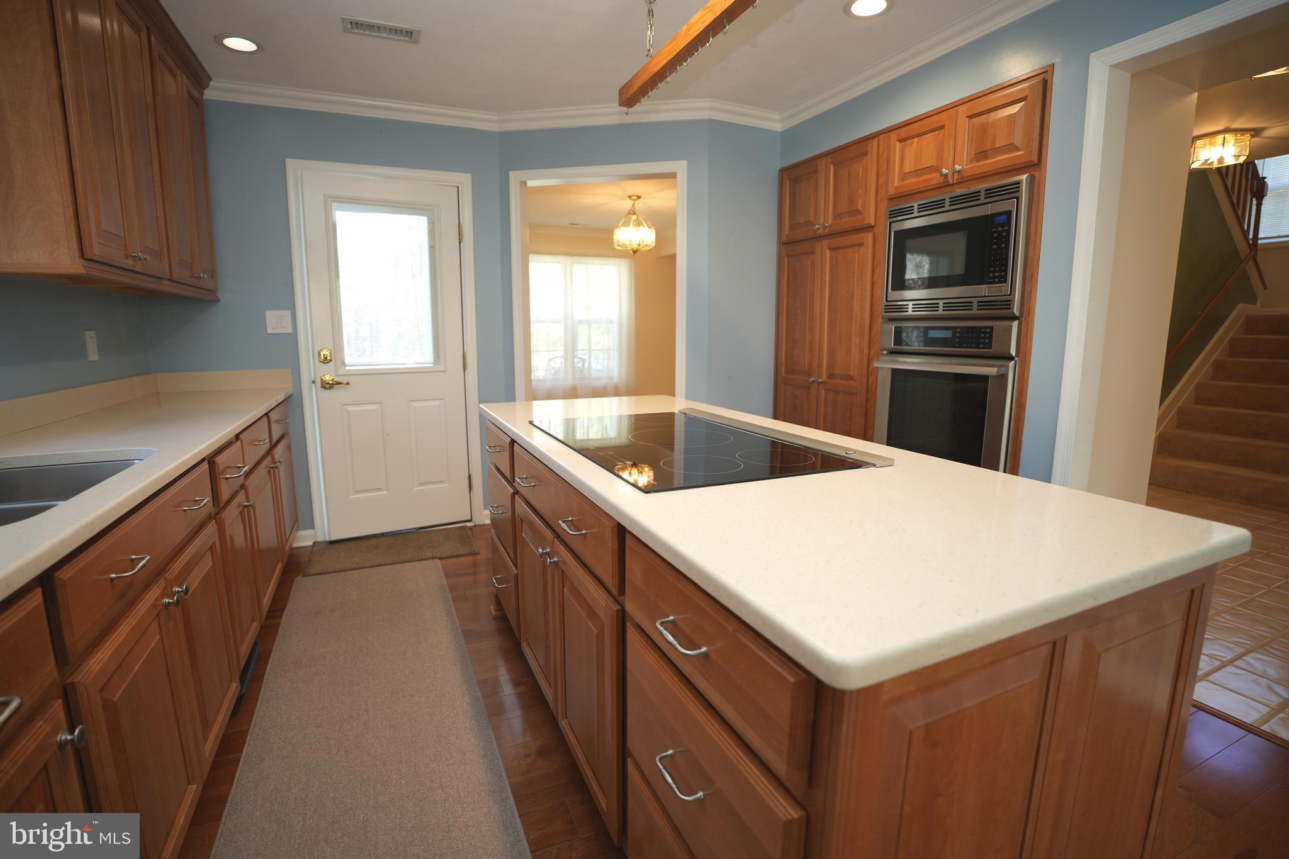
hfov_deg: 96.7
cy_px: 430
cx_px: 644
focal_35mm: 16
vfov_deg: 73.7
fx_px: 573
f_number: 2.8
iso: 160
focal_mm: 16
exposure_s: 1/60
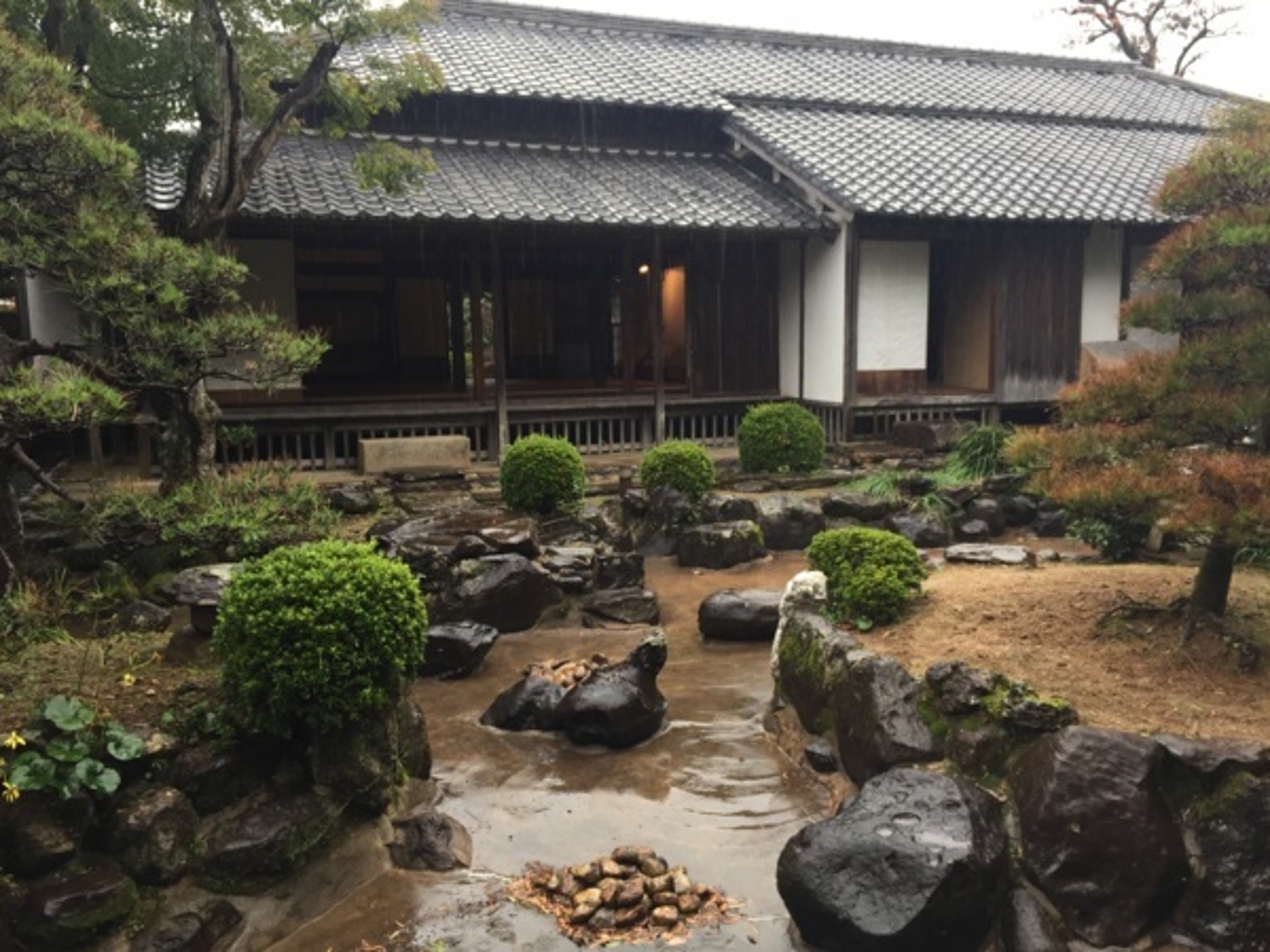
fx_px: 1064
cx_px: 635
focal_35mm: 29
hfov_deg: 61.7
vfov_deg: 48.2
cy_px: 476
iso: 50
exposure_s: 1/120
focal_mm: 4.15
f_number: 2.2
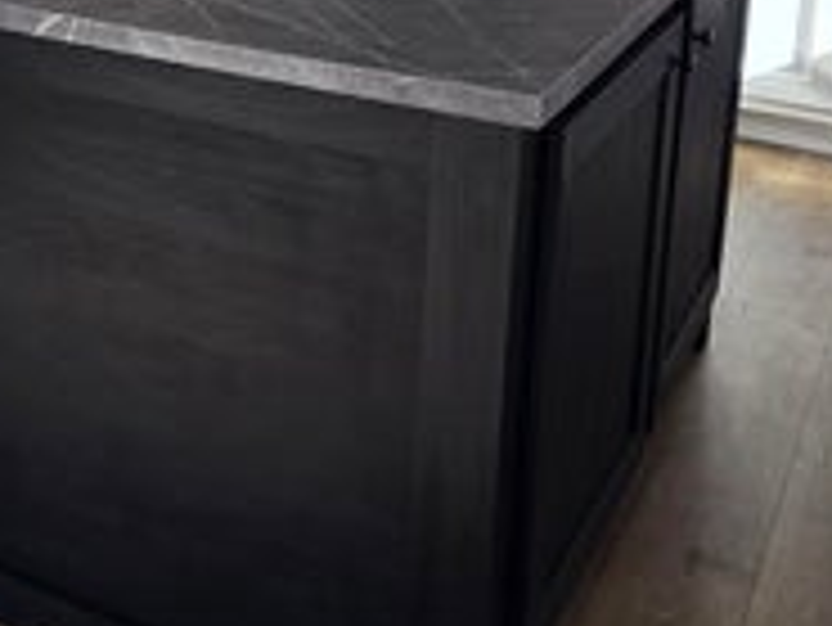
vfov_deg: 22.4
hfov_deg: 30.0
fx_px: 1443
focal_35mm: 60
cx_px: 7
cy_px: -144
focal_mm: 2.2
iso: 50
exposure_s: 1/120
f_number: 2.2
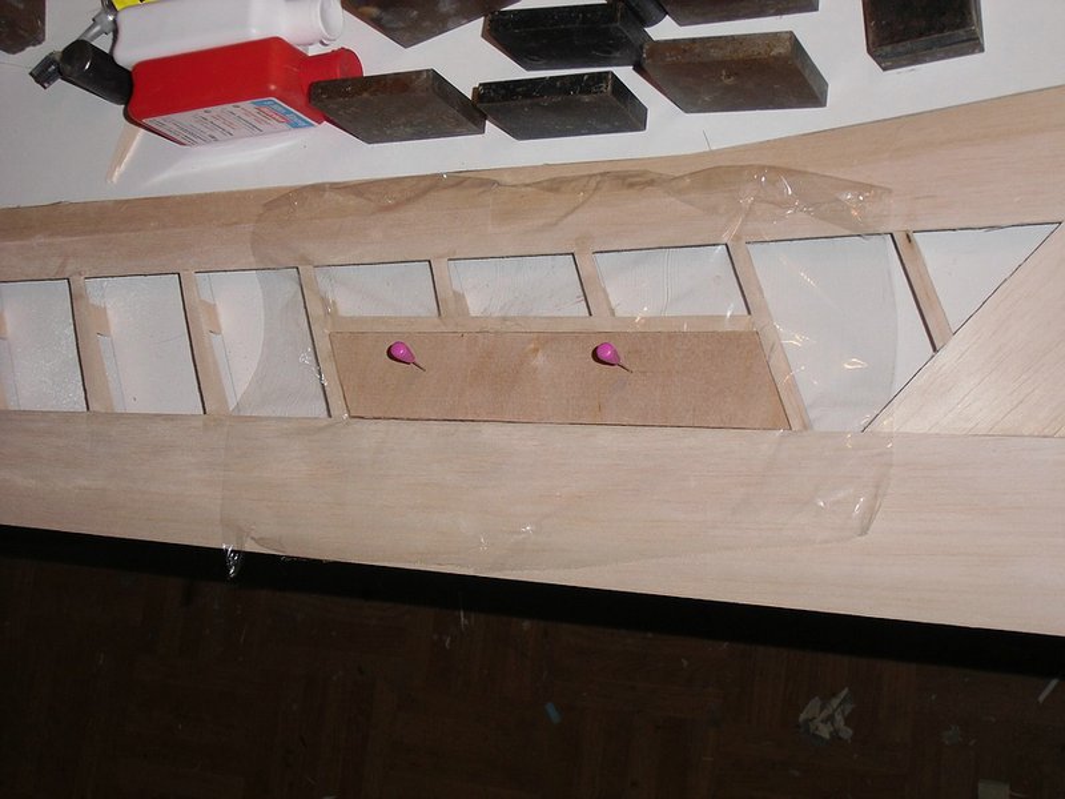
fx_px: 1600
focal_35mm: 52
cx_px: 532
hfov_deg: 36.8
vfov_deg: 28.0
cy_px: 400
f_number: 4.3
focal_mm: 9.16
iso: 100
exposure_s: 1/60
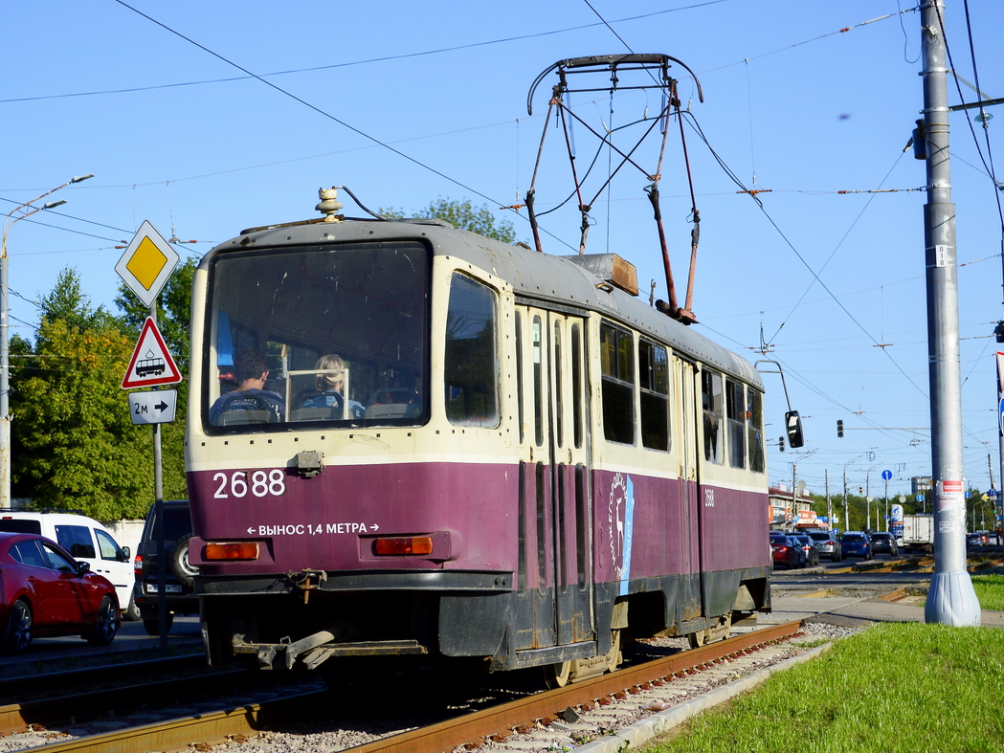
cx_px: 467
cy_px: 374
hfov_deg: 29.4
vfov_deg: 22.3
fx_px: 1914
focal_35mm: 66
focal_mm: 40
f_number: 5.3
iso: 100
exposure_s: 1/800
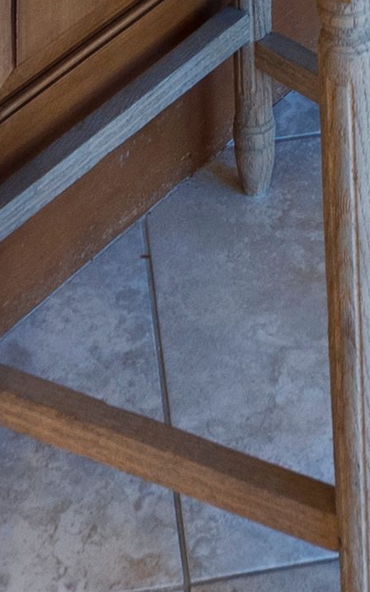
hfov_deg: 9.2
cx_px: 451
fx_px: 2275
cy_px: -1347
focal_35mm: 141
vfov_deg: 9.8
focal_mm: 14
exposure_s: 1/1.67
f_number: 7.1
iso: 100
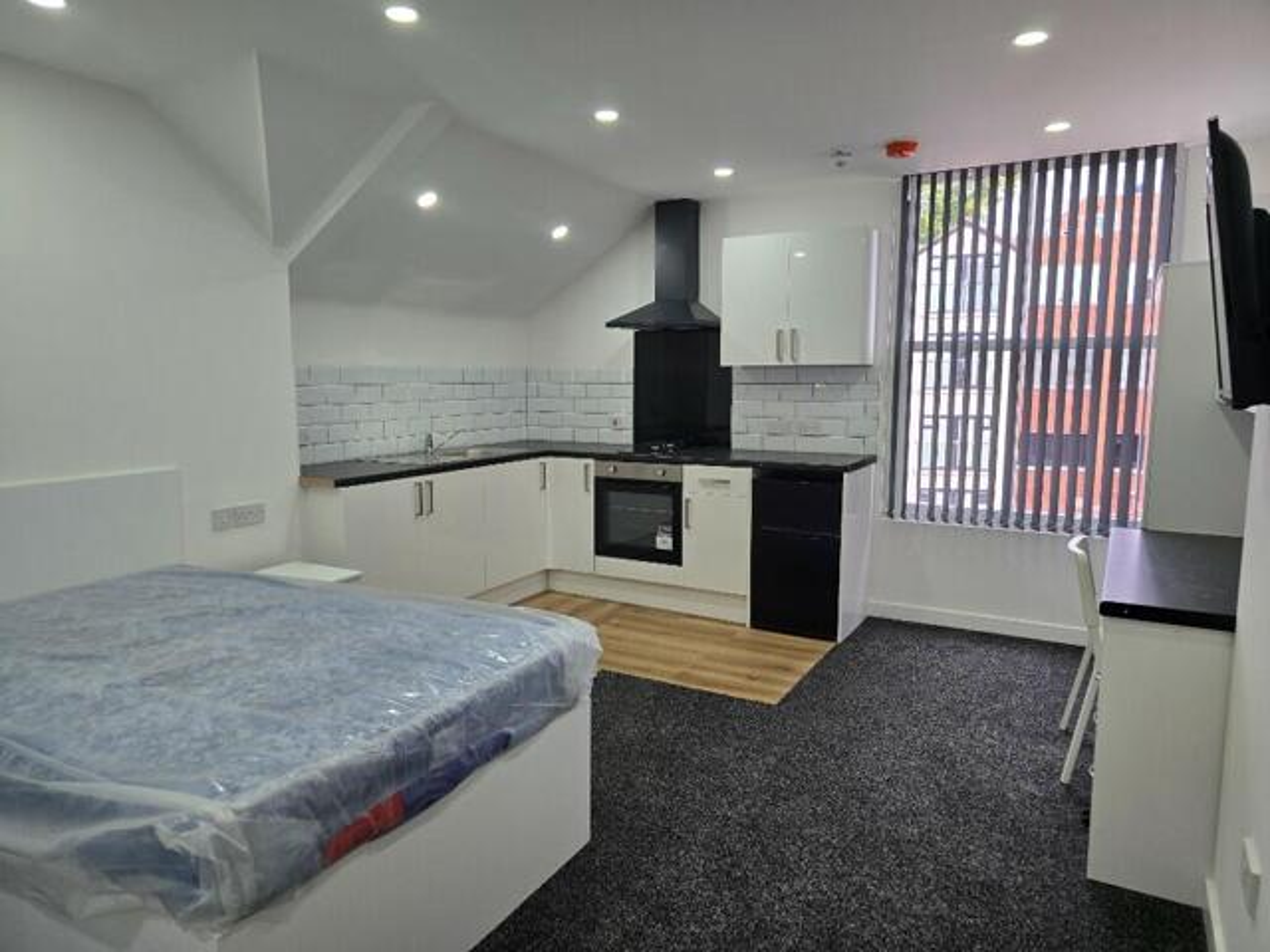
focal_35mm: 23
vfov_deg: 58.9
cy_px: 476
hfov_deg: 73.9
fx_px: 844
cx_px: 635
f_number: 1.7
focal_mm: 6.3
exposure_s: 1/100
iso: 100
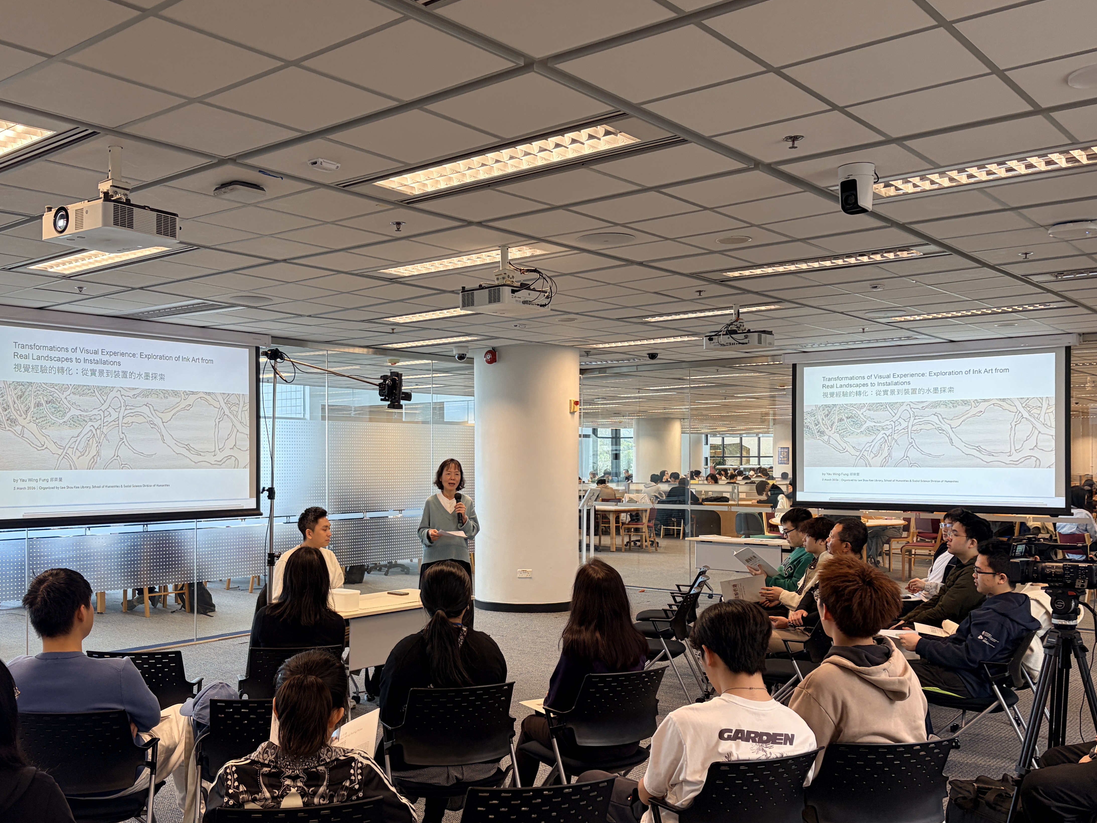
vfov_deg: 41.7
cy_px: 464
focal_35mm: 34
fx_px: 1077
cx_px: 440
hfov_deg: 53.6
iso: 100
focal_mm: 5.96
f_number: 1.6
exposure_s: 1/100
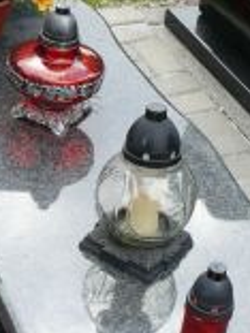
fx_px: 1040
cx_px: -6
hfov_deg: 13.5
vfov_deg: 18.2
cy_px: 169
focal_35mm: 108
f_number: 4
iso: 100
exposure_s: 1/125
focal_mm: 7.4
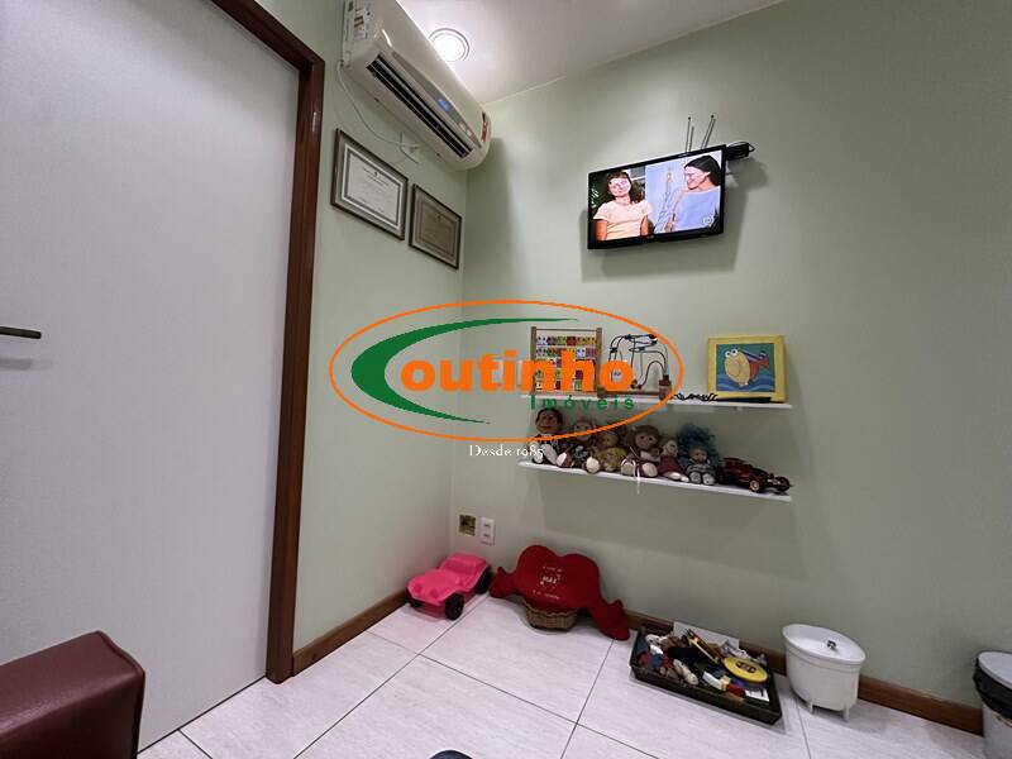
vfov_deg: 85.7
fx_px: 409
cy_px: 380
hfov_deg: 102.1
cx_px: 506
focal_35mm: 14
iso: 640
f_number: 2.2
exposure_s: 1/60
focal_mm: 2.22
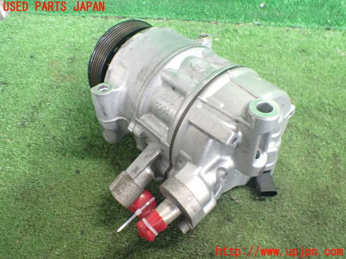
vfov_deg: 46.8
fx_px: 300
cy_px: 130
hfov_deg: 60.0
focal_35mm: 30
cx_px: 173
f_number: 2.3
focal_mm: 5.4
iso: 800
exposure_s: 1/50
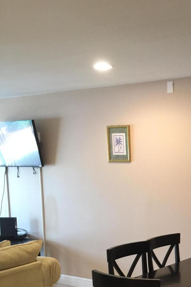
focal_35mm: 54
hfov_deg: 24.0
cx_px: 190
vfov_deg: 35.4
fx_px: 430
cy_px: 240
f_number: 2.2
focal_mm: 4.15
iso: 100
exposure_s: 1/15
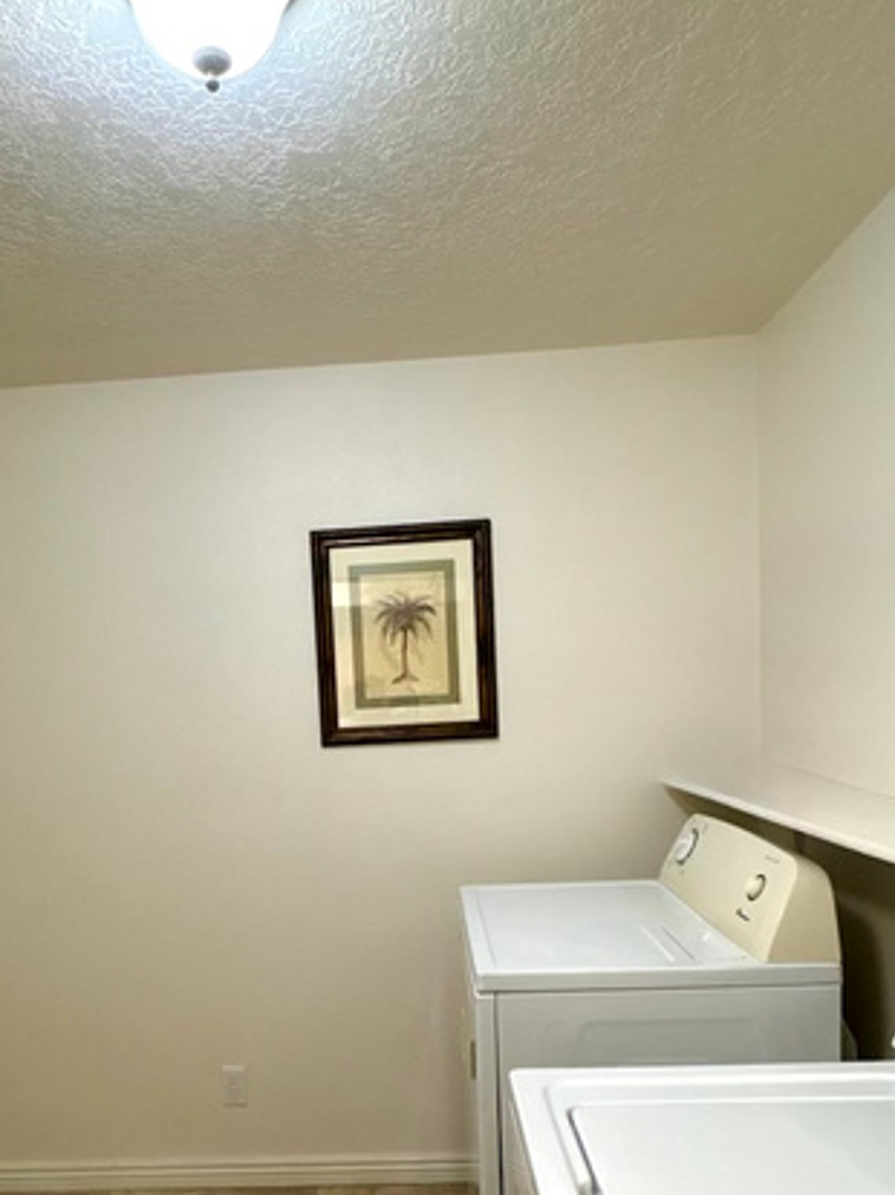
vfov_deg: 65.7
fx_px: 897
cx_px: 364
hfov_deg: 52.7
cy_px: 788
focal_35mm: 26
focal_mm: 2.22
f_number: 2.2
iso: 320
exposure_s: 1/60
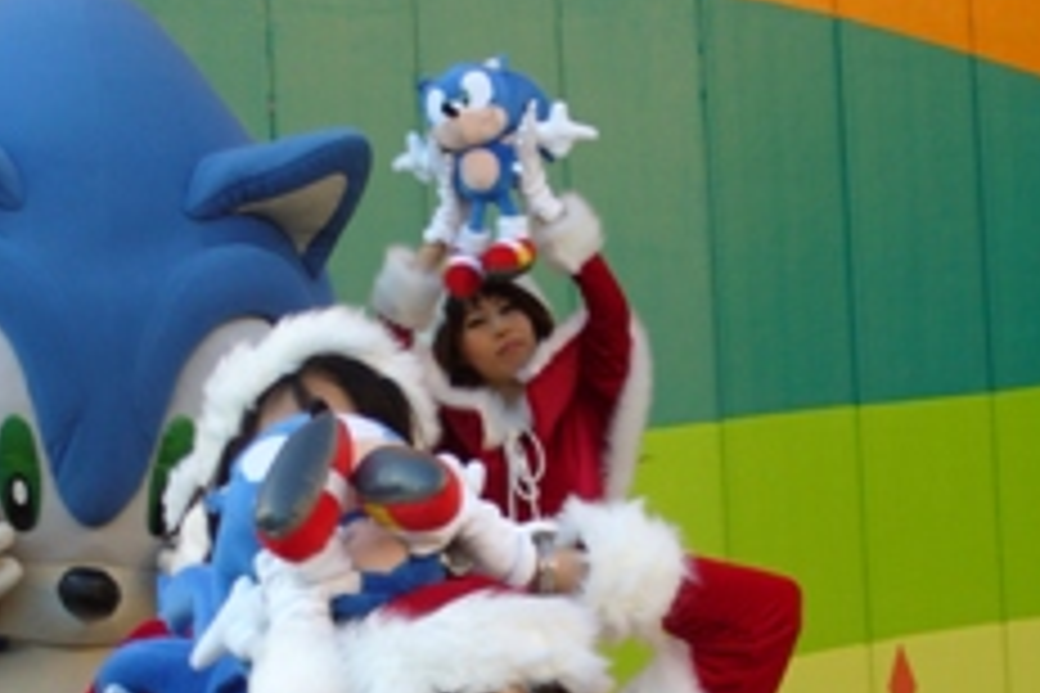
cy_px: 868
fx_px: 4969
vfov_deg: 7.9
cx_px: 545
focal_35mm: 172
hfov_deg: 11.9
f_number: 4.8
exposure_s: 1/50
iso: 80
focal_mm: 16.1
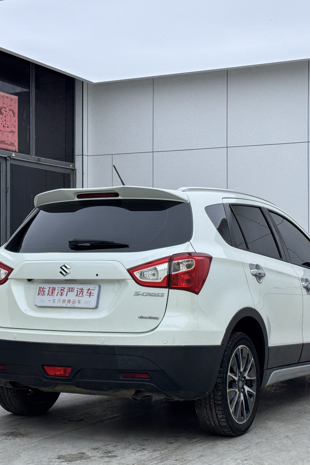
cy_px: 233
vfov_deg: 30.1
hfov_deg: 20.3
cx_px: 154
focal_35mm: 67
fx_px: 865
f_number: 1.78
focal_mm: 6.76
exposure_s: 1/464
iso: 64
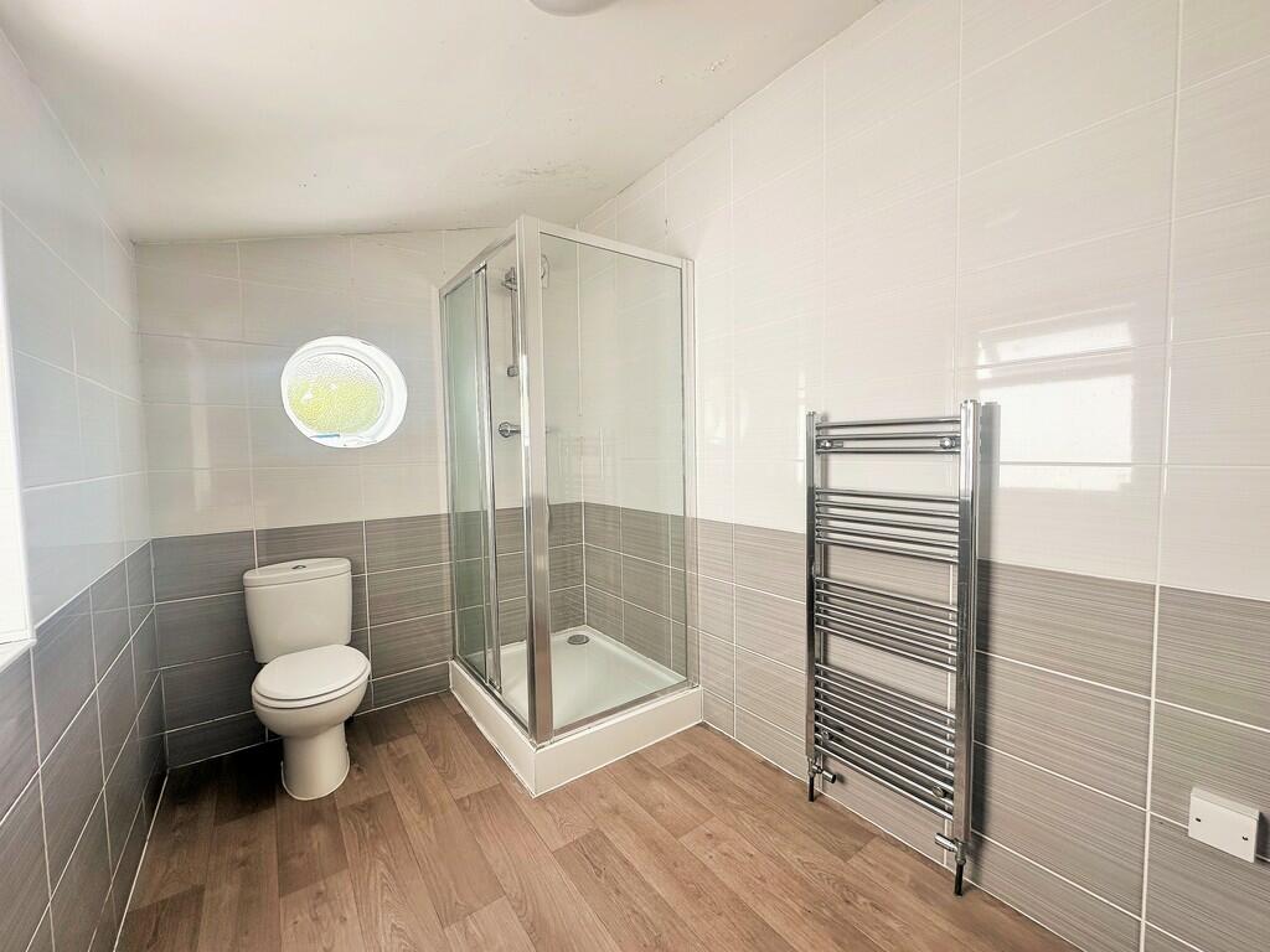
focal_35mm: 14
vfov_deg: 85.7
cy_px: 476
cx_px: 635
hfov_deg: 102.1
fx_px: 514
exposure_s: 1/136
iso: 40
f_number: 2.2
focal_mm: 2.22
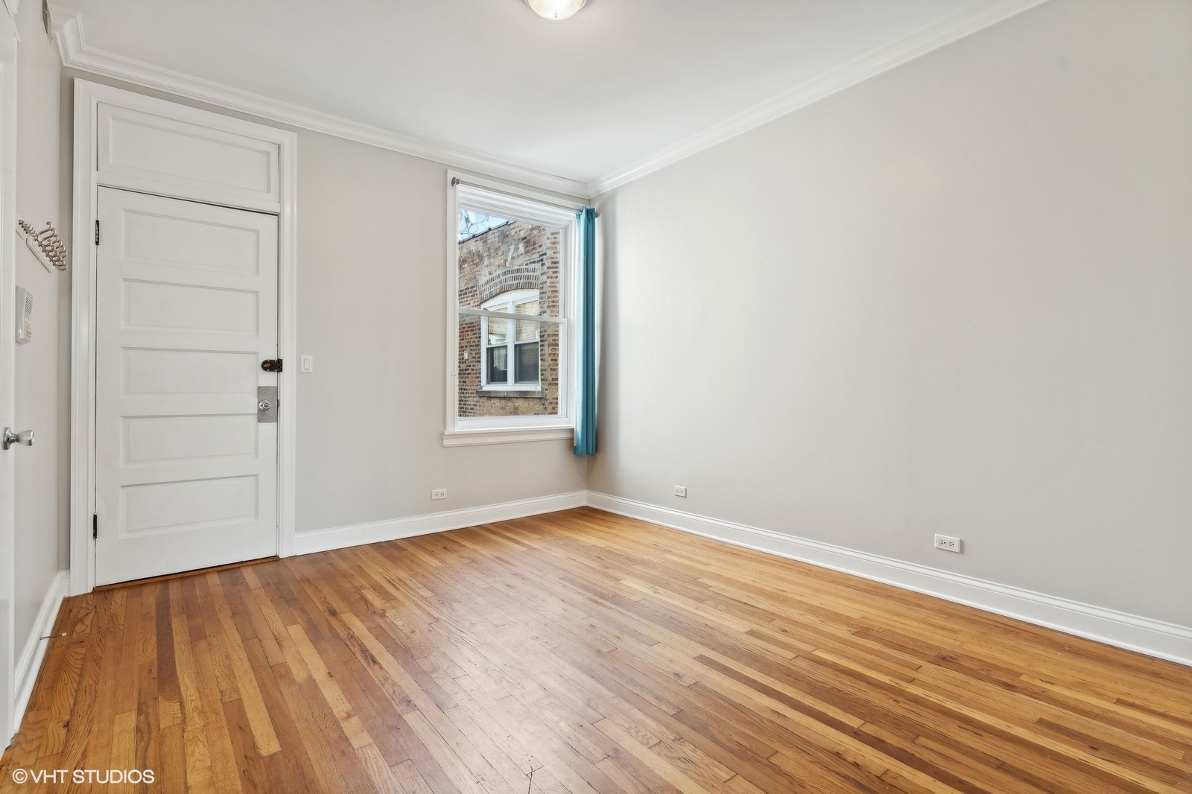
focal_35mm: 17
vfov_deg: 70.4
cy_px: 397
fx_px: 563
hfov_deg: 93.3
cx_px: 596
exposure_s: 1/20
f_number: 8
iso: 200
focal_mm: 17
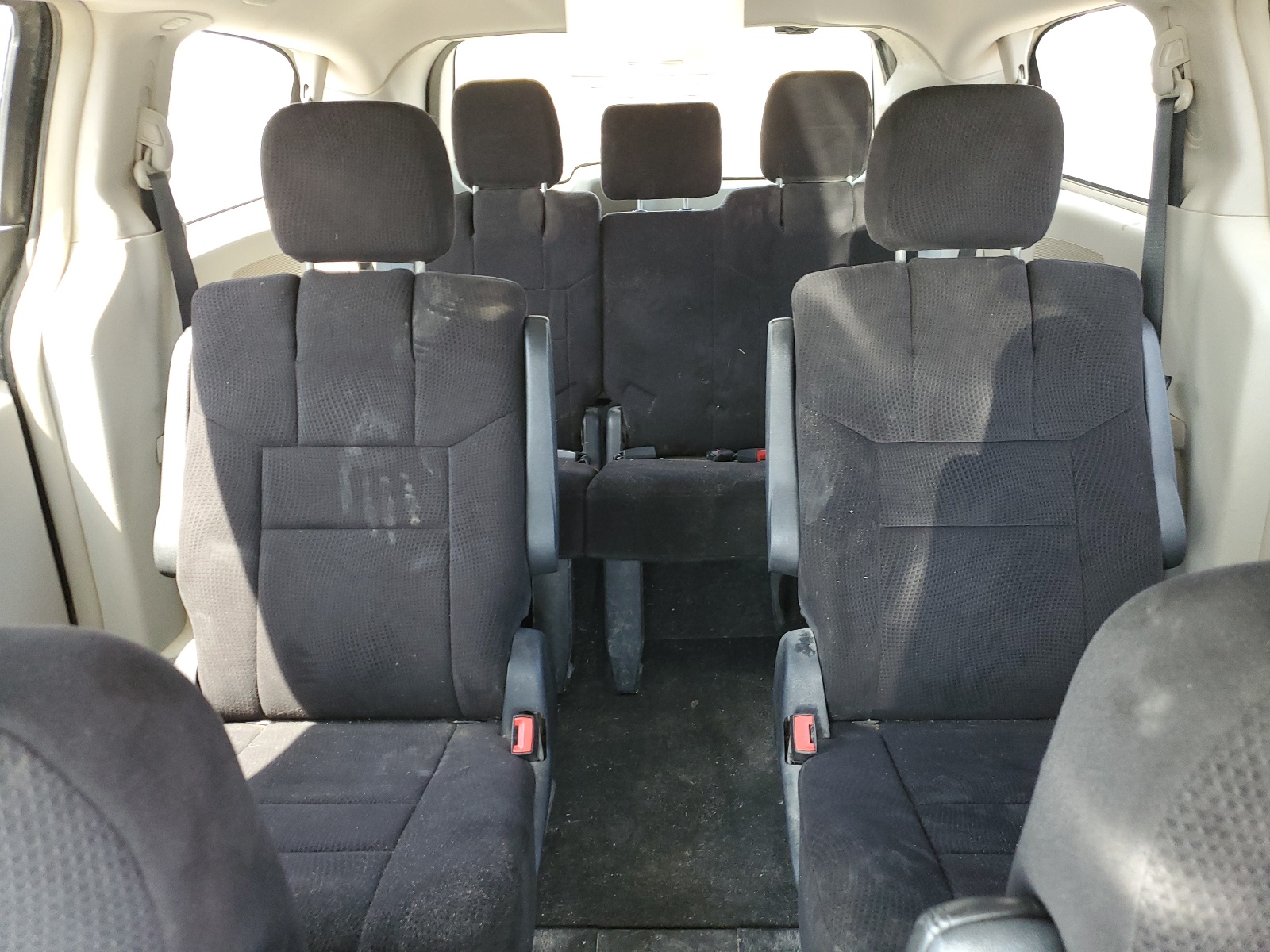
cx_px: 635
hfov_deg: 67.3
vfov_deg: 53.1
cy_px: 476
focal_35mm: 26
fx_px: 954
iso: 136
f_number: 1.5
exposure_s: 1/60.2
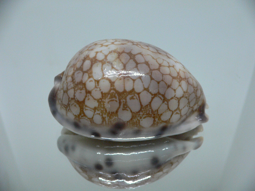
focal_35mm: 35
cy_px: 96
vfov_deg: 40.7
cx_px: 128
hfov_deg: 52.6
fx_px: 258
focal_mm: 4.6
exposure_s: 1/60
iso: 200
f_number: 2.8
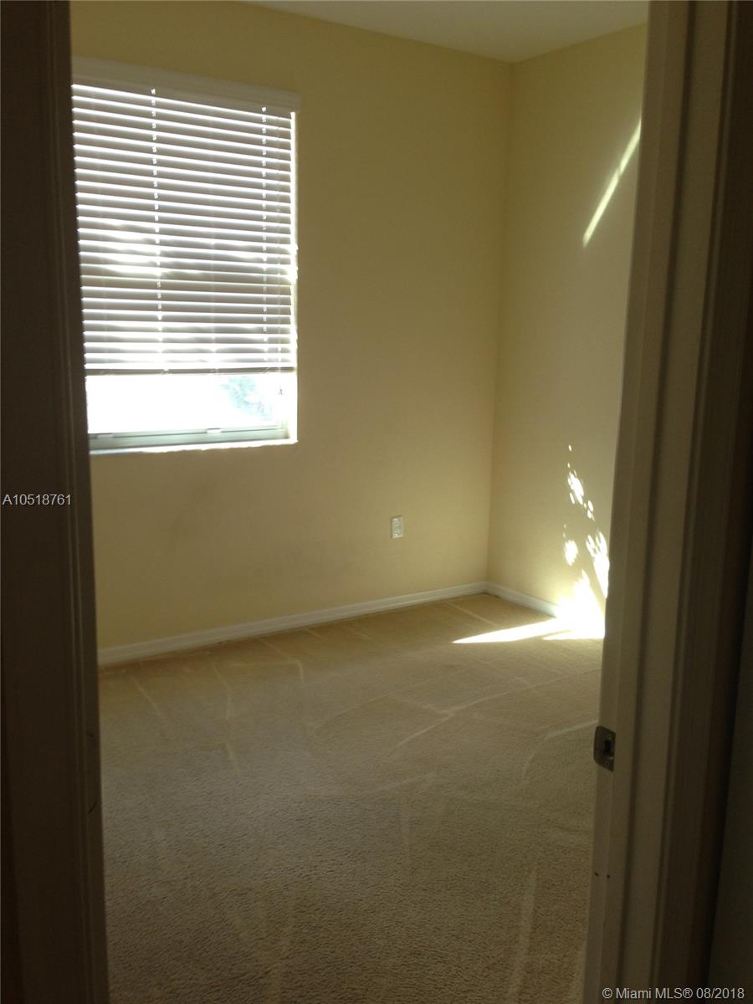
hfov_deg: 42.9
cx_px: 376
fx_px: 957
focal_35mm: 33
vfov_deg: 55.4
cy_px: 502
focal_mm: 4.12
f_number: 2.4
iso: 50
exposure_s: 1/20
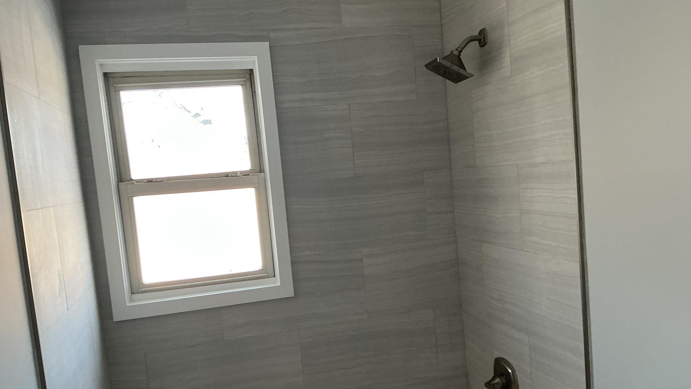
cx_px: 343
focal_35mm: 32
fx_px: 586
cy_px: 222
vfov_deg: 36.6
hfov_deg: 61.0
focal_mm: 3
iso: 64
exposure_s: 1/60
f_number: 1.8
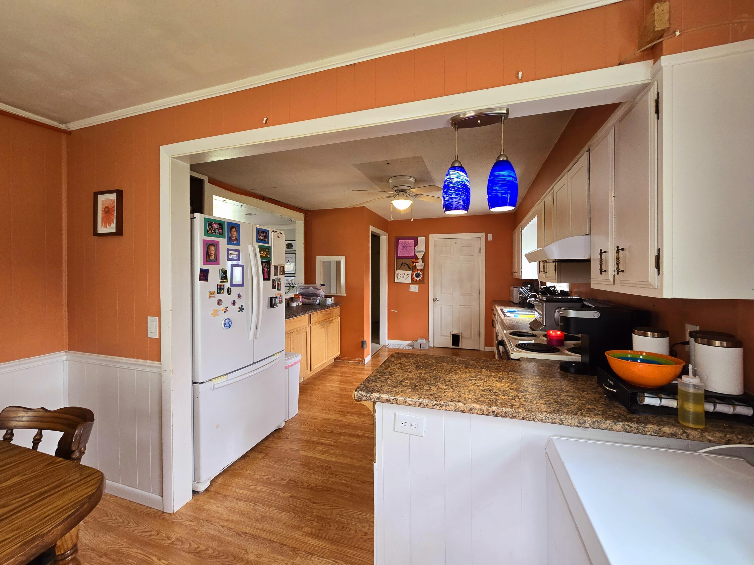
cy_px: 282
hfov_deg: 106.2
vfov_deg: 89.9
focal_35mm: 13
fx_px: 283
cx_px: 377
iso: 160
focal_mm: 2.2
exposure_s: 1/60.2
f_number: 2.2
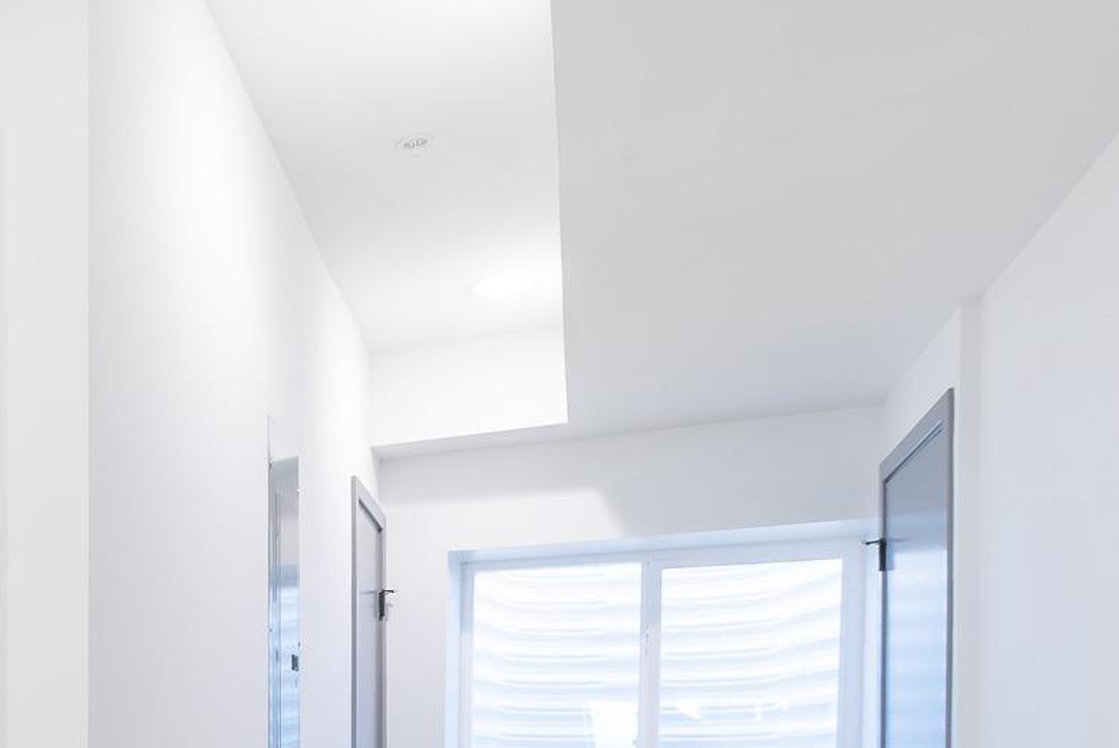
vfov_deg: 29.7
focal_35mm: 42
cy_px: 753
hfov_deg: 37.1
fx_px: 1306
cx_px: -174
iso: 320
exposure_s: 1/3
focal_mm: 16
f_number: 10
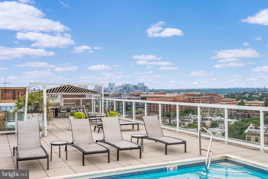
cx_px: 134
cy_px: 90
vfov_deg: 38.4
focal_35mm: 34
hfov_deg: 55.1
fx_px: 257
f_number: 4.5
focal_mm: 34.5
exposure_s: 1/1000
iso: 200
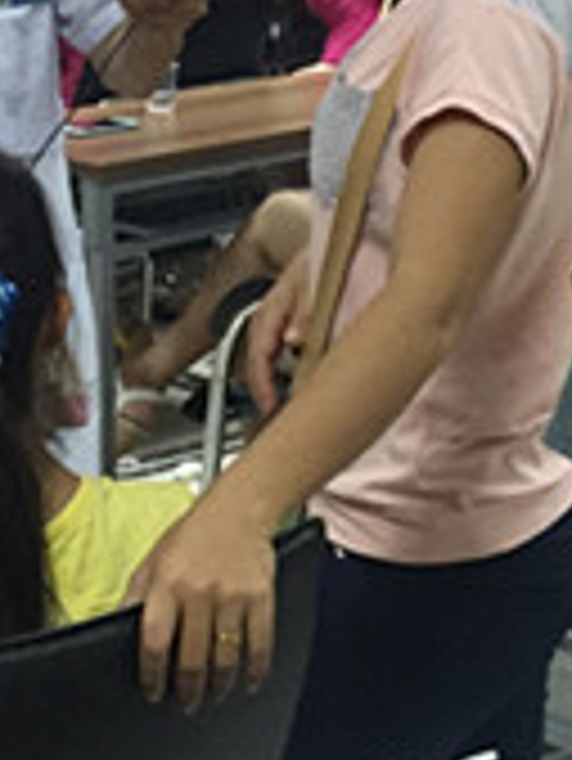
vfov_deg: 16.7
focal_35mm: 114
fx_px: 2509
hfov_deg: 13.0
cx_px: 194
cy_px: -67
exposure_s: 1/30
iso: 200
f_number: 2.2
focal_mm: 4.15
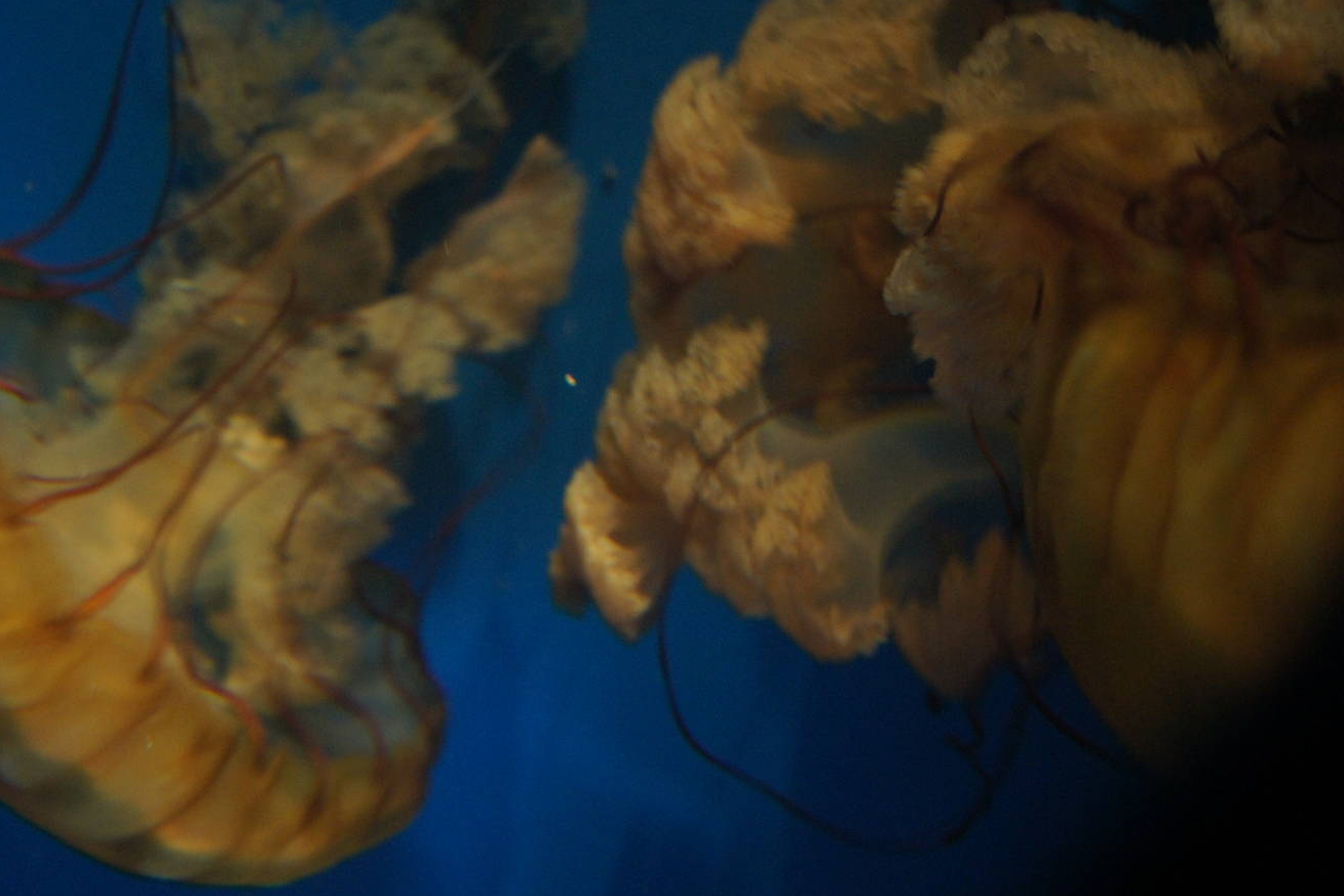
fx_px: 2053
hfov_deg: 36.2
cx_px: 566
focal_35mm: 55
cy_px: 422
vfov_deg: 24.6
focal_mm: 30
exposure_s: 1/13
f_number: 2.8
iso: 1600
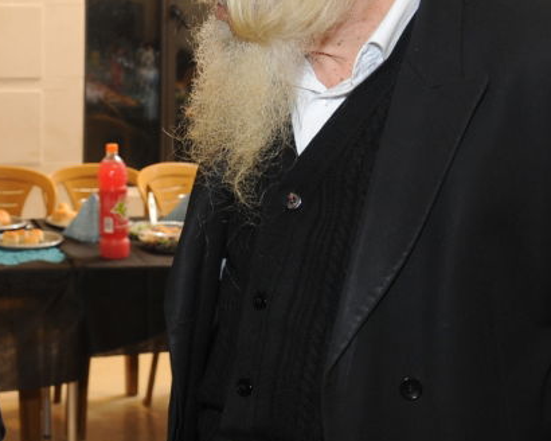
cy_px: 5
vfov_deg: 19.8
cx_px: 67
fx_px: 1223
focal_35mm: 75
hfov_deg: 24.7
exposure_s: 1/125
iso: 640
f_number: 5.6
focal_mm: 32
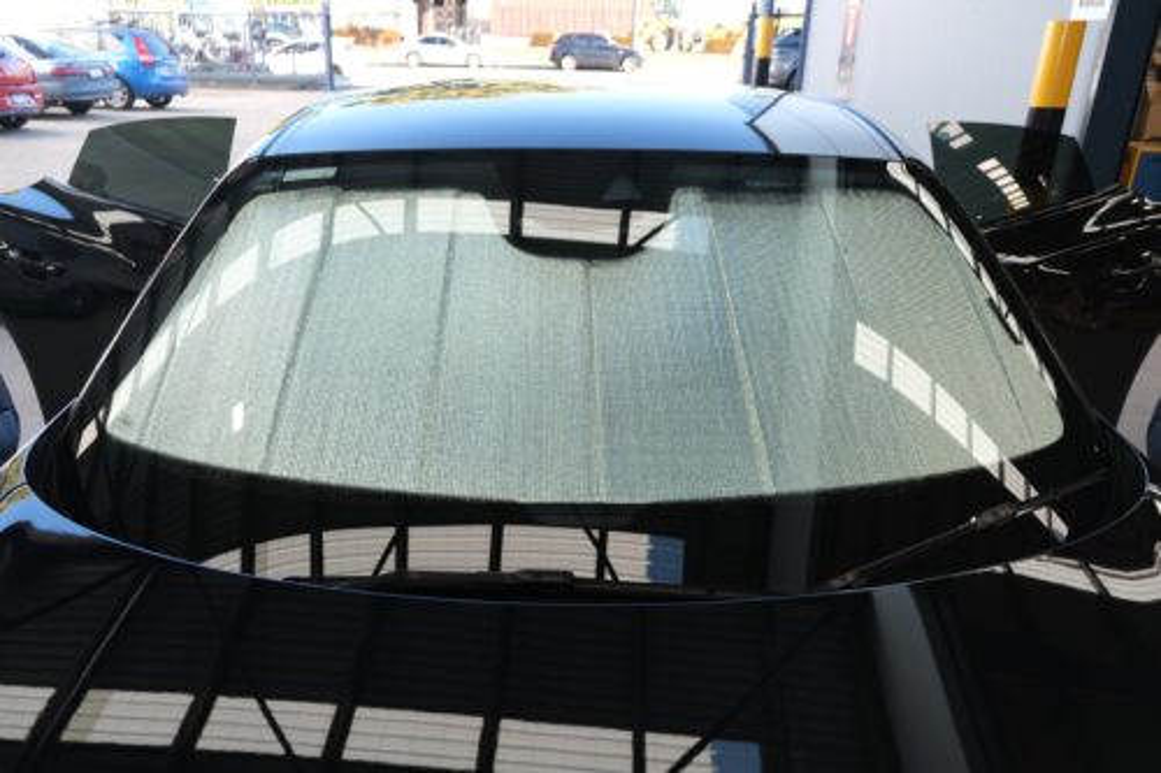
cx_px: 580
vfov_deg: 47.9
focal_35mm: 27
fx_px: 870
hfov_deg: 67.4
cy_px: 386
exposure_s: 1/100
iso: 160
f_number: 3.2
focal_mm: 18
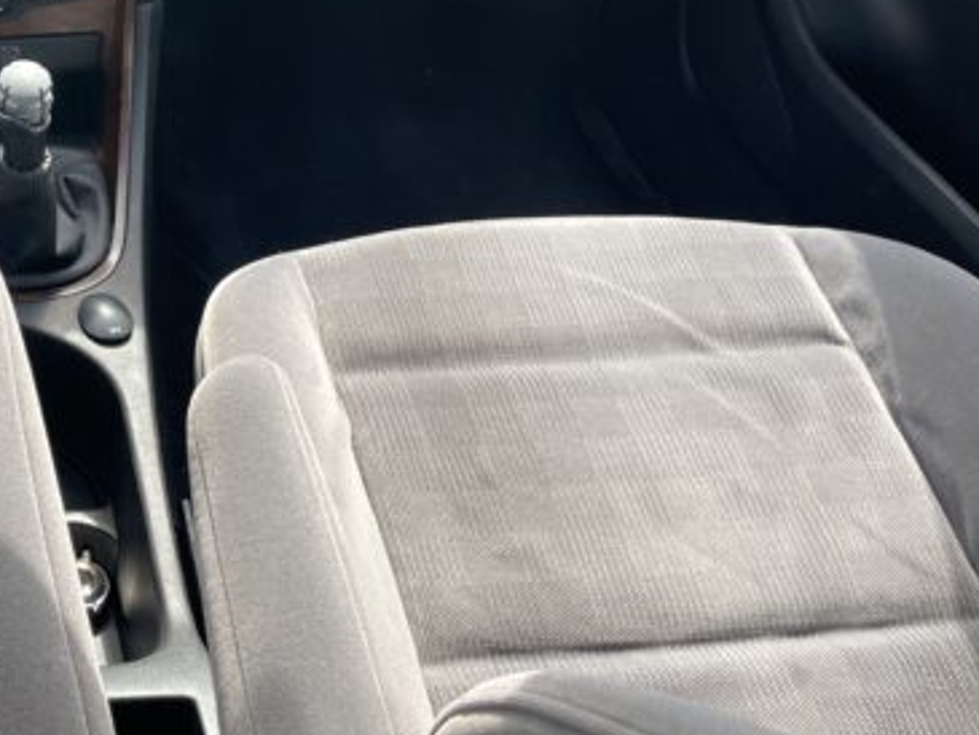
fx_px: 1613
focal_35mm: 57
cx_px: -19
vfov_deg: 24.5
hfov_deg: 31.1
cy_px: -8
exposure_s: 1/314
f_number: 1.6
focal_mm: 4.2
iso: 32
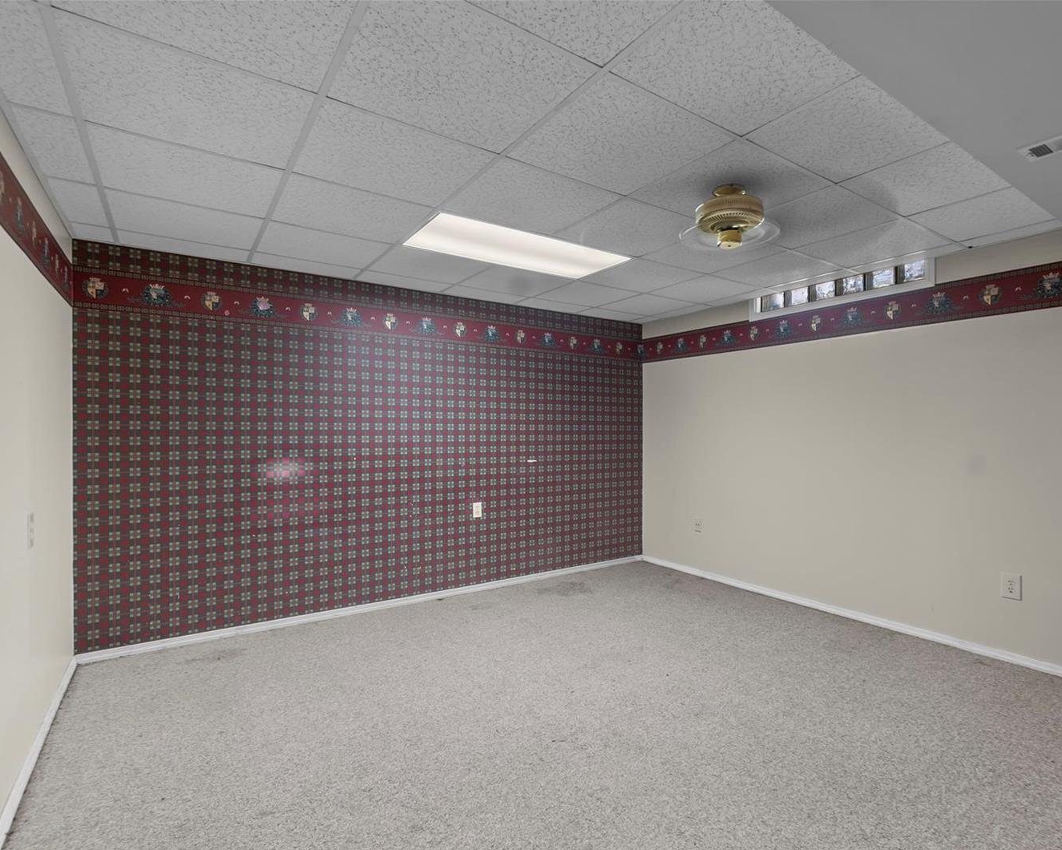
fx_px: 534
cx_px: 601
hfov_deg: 89.1
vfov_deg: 77.0
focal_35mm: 17
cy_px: 427
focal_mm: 10
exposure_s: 1
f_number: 8
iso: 100
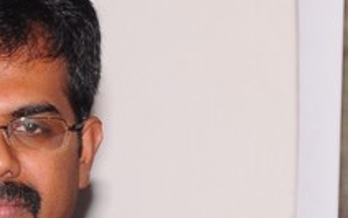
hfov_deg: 3.3
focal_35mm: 628
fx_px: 5962
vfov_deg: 2.1
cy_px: 370
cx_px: 333
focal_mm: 85
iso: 640
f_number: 5.6
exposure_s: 1/125
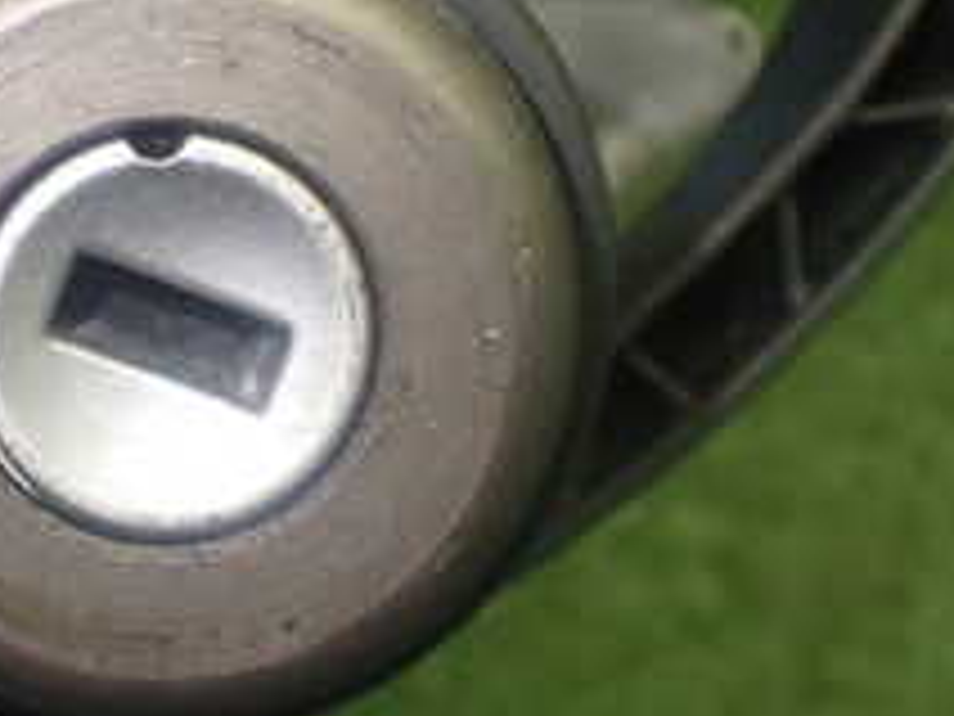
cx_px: 166
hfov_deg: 22.6
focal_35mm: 85
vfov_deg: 17.3
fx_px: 2343
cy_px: 216
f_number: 2.3
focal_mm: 5.4
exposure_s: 1/125
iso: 400
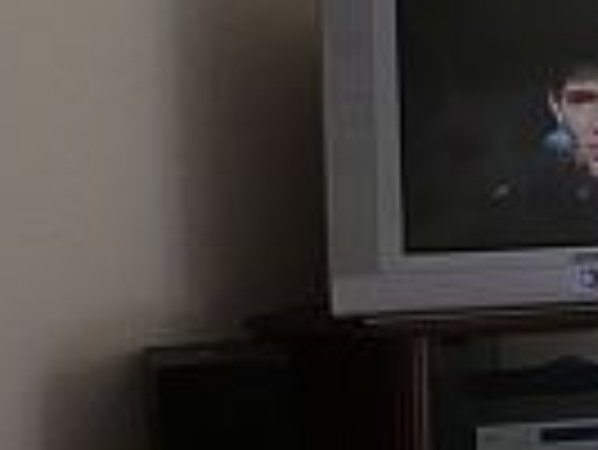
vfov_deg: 7.1
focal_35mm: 210
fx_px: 3631
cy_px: 86
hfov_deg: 8.1
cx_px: 1745
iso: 100
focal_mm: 5.8
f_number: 2.8
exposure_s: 1/125
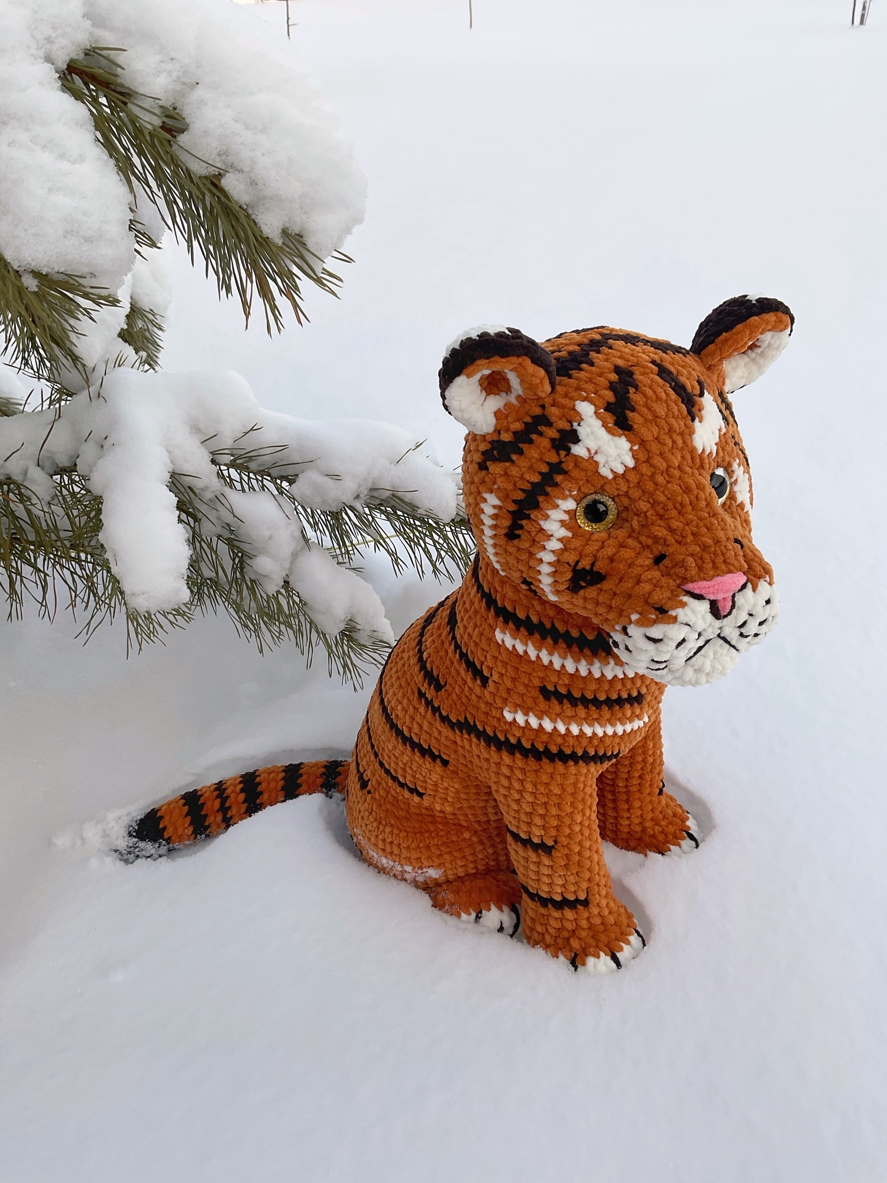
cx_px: 444
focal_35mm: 29
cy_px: 592
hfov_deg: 48.2
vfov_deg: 61.7
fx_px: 991
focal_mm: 3
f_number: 1.8
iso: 16
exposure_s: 1/482
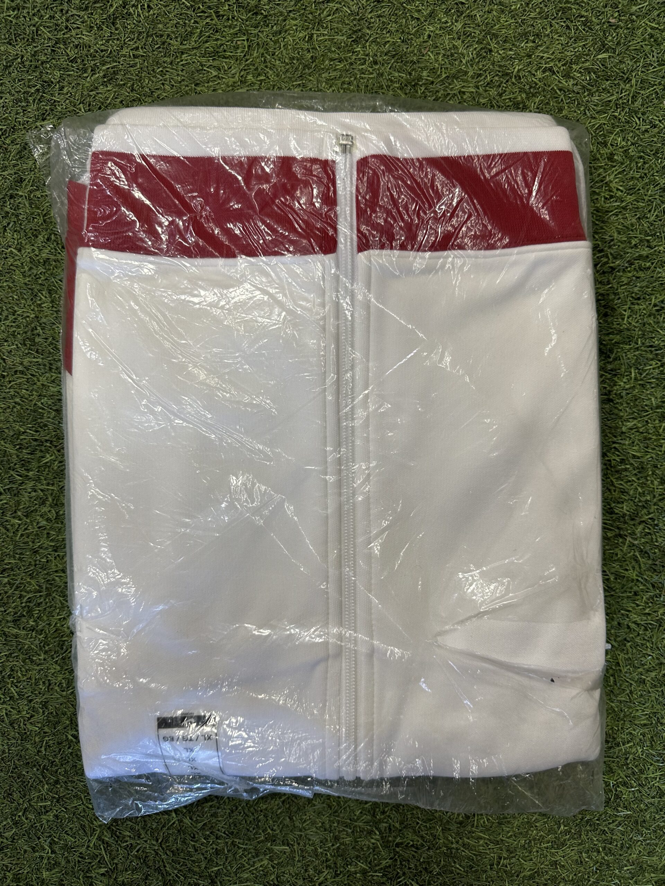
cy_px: 443
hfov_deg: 56.8
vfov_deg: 71.6
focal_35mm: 24
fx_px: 615
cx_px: 332
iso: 80
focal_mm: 6.86
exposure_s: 1/120
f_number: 1.78
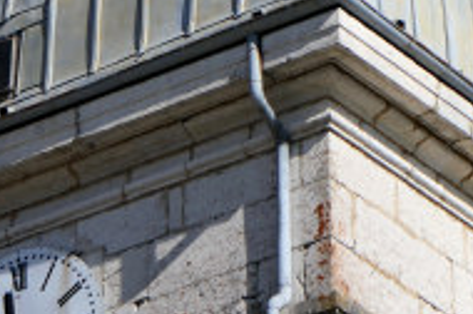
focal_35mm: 287
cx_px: 229
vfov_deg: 4.8
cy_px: 16
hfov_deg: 7.2
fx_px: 3764
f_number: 4.2
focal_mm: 40
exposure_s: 1/1600
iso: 125
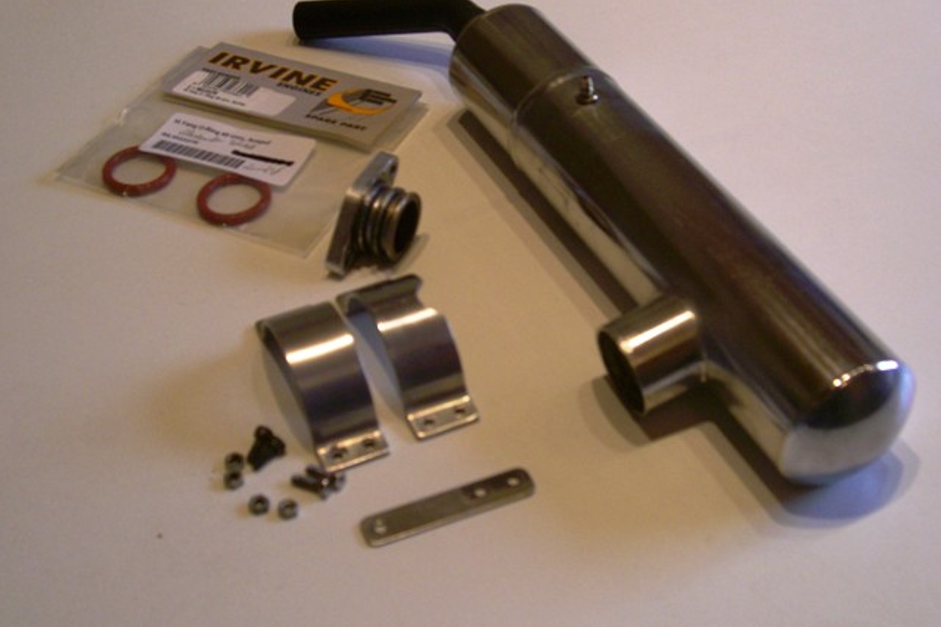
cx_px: 470
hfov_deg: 41.1
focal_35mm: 48
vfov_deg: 28.1
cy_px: 305
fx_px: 1254
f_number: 3.1
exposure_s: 1/125
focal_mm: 9.6
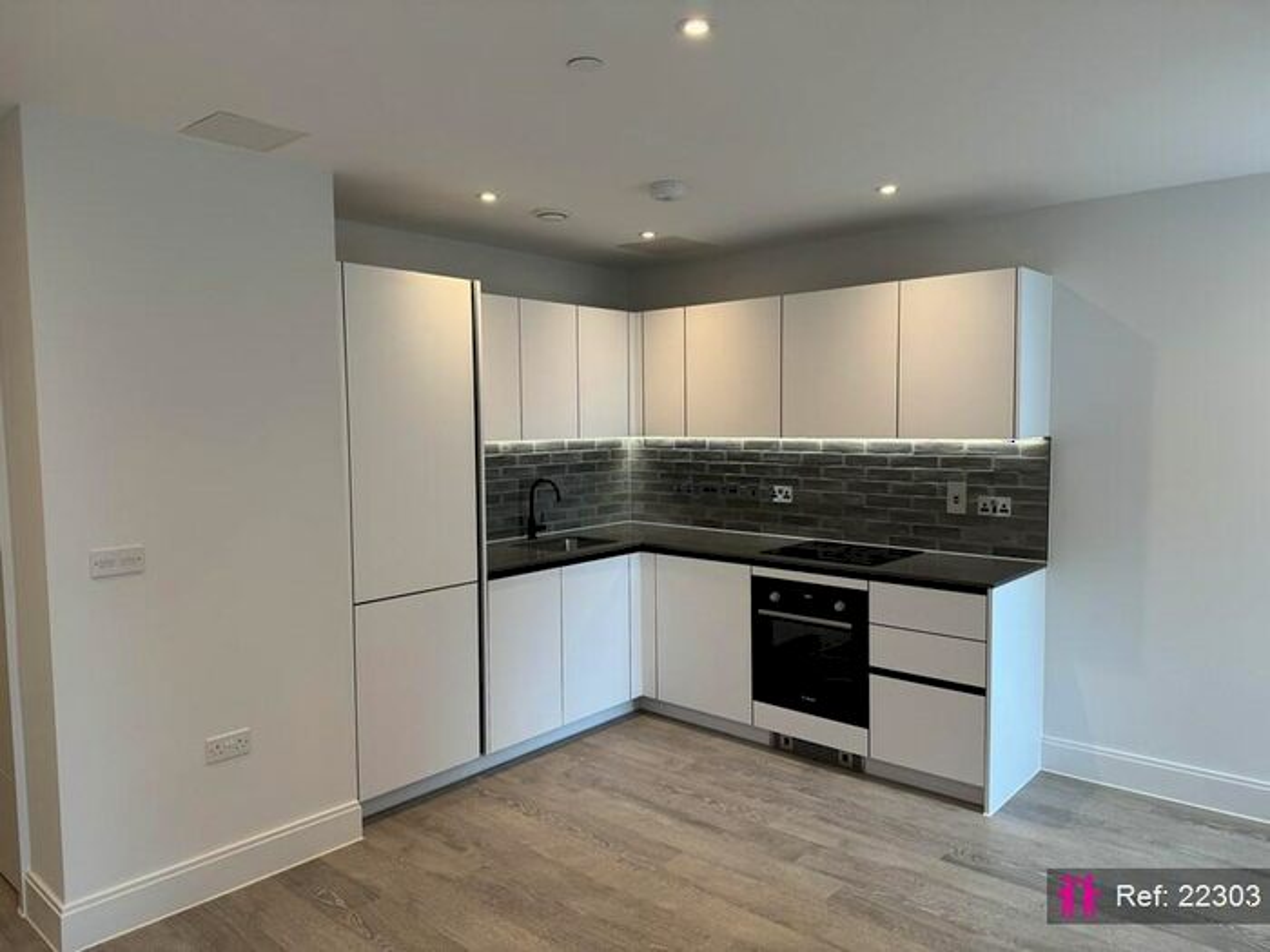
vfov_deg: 56.8
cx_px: 635
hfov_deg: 71.6
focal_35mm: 24
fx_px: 881
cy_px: 476
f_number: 1.78
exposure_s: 1/100
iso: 100
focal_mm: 6.76
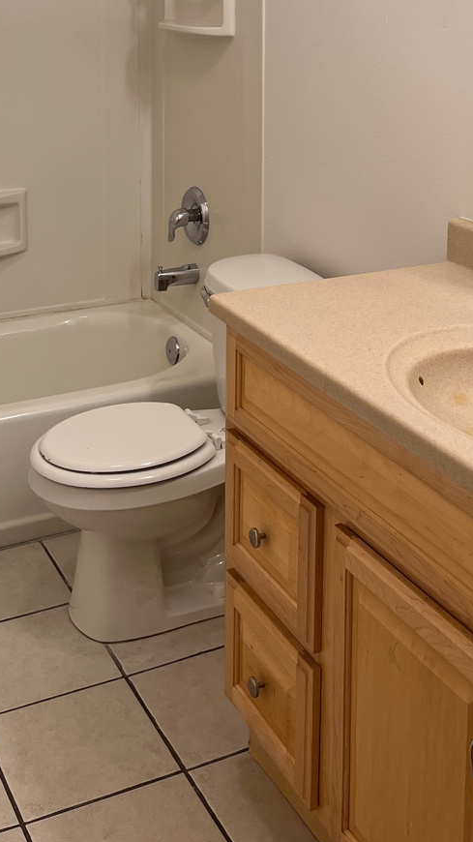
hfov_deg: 23.9
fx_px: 1116
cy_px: 101
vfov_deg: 38.7
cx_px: 234
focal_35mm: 50
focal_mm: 5.1
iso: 50
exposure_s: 1/120
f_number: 1.6
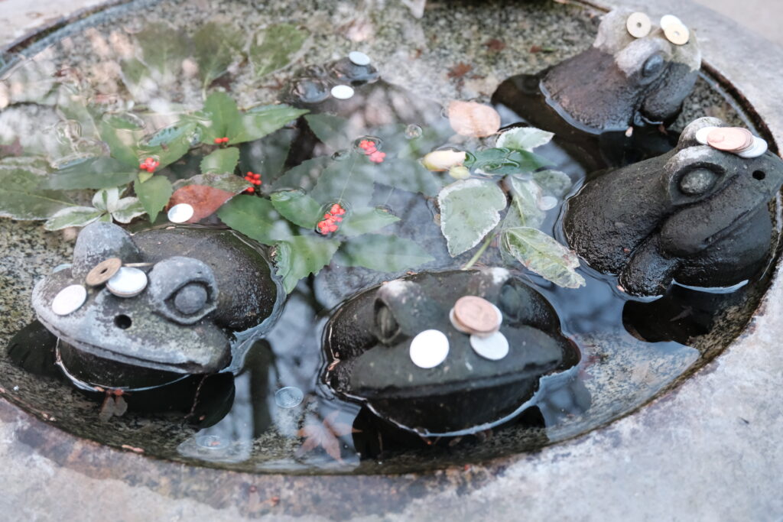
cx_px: 392
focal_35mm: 36
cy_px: 261
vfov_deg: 36.9
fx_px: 783
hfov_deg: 53.1
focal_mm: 24.1
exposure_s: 1/100
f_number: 3.4
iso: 4000
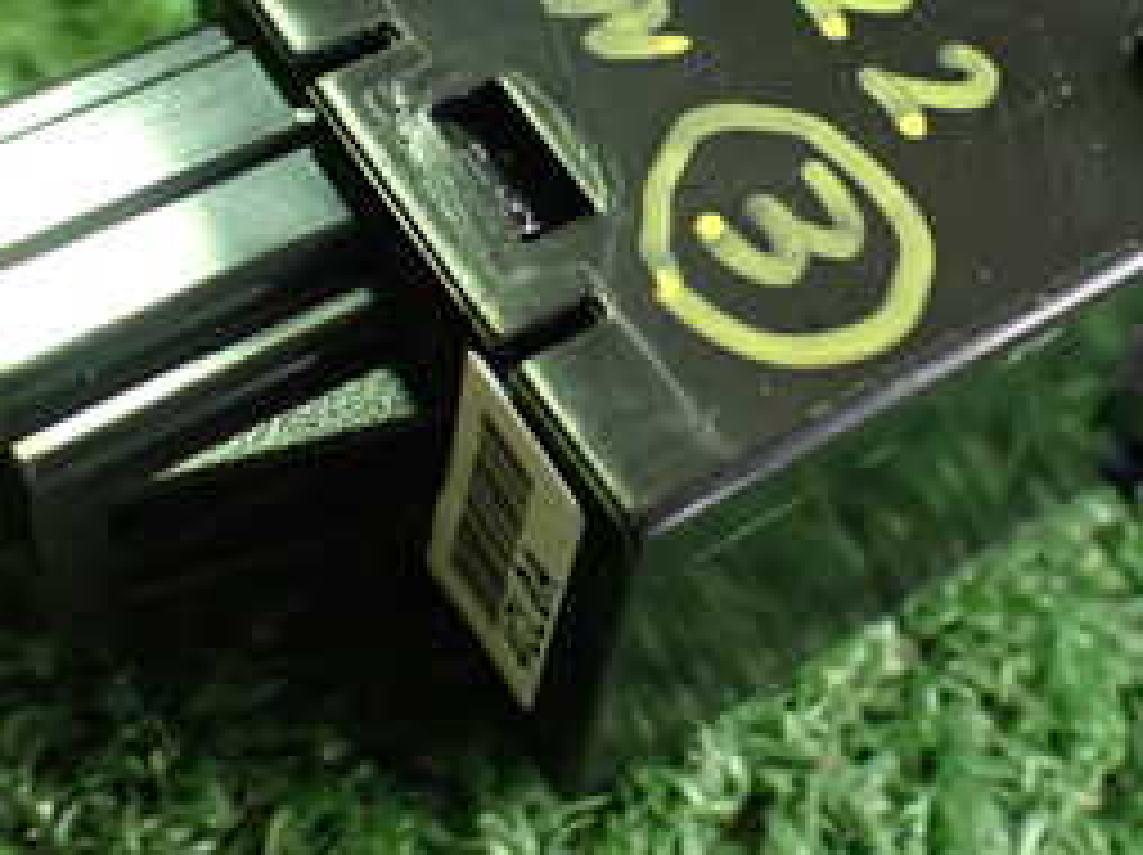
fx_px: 2342
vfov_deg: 20.5
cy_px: 220
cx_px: 774
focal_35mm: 71
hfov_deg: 27.2
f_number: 2.3
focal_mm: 5.4
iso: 800
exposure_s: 1/60
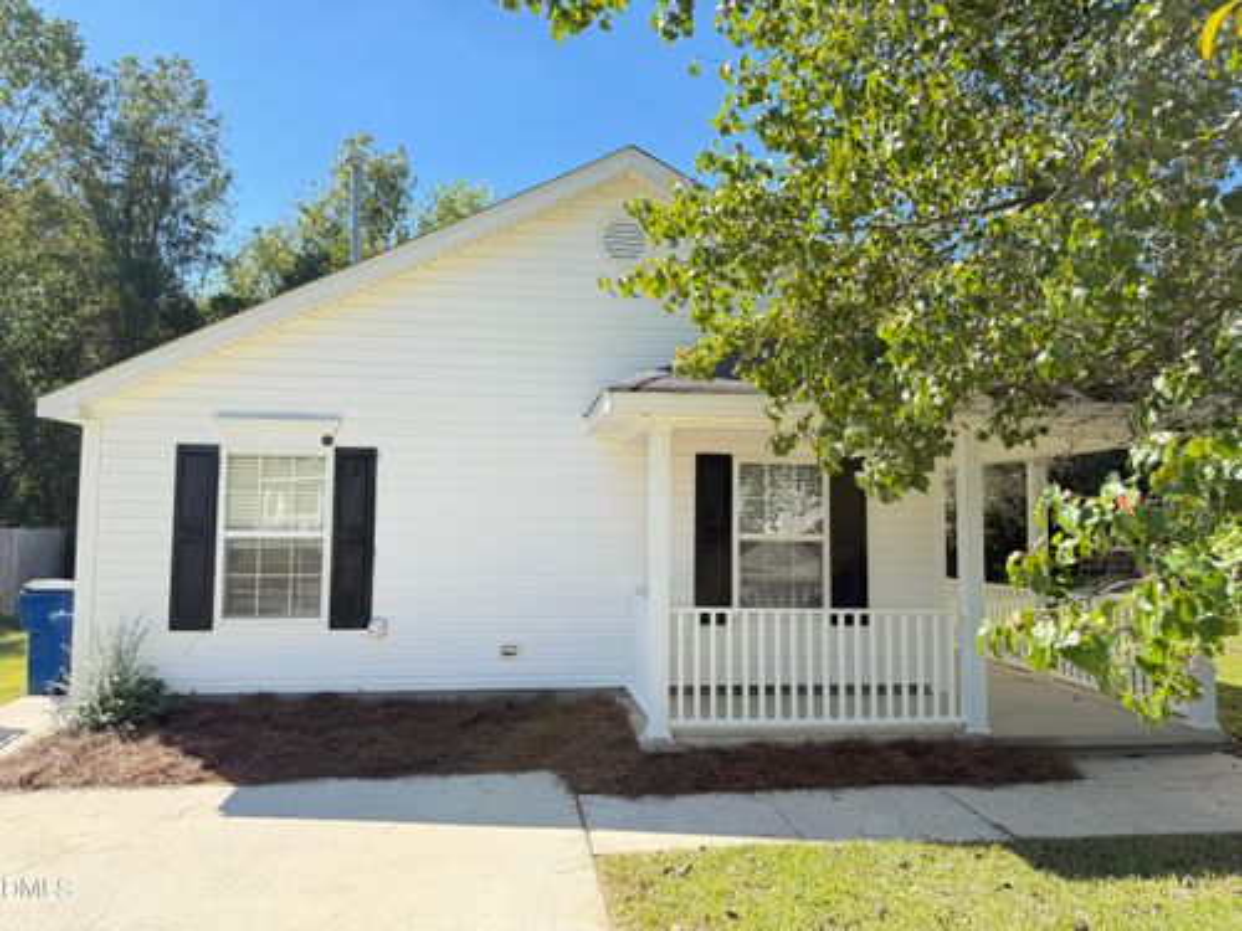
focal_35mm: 24
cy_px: 466
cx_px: 621
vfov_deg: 56.8
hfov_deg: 71.6
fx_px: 861
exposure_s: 1/992
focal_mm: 6.76
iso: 100
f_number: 1.78
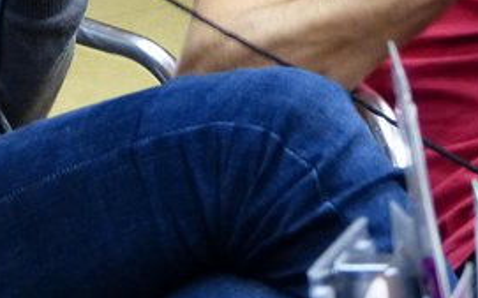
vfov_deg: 5.1
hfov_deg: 8.1
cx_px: -41
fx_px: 3359
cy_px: -109
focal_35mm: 258
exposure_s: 1/15
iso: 400
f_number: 2.8
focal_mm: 11.9
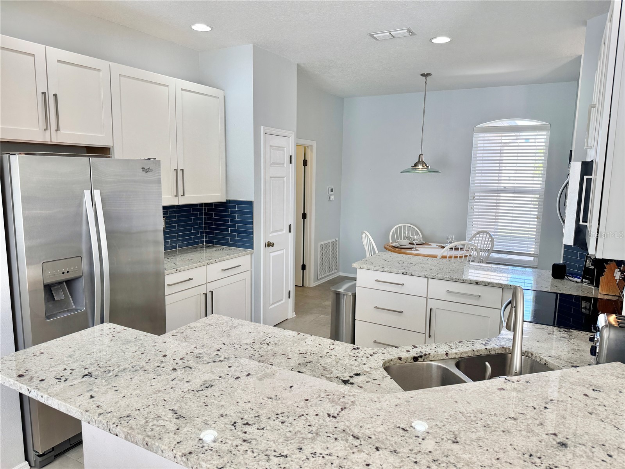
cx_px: 312
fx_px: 433
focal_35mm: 24
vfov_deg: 56.8
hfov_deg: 71.6
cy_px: 234
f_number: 1.78
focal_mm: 6.76
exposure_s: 1/137
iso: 64
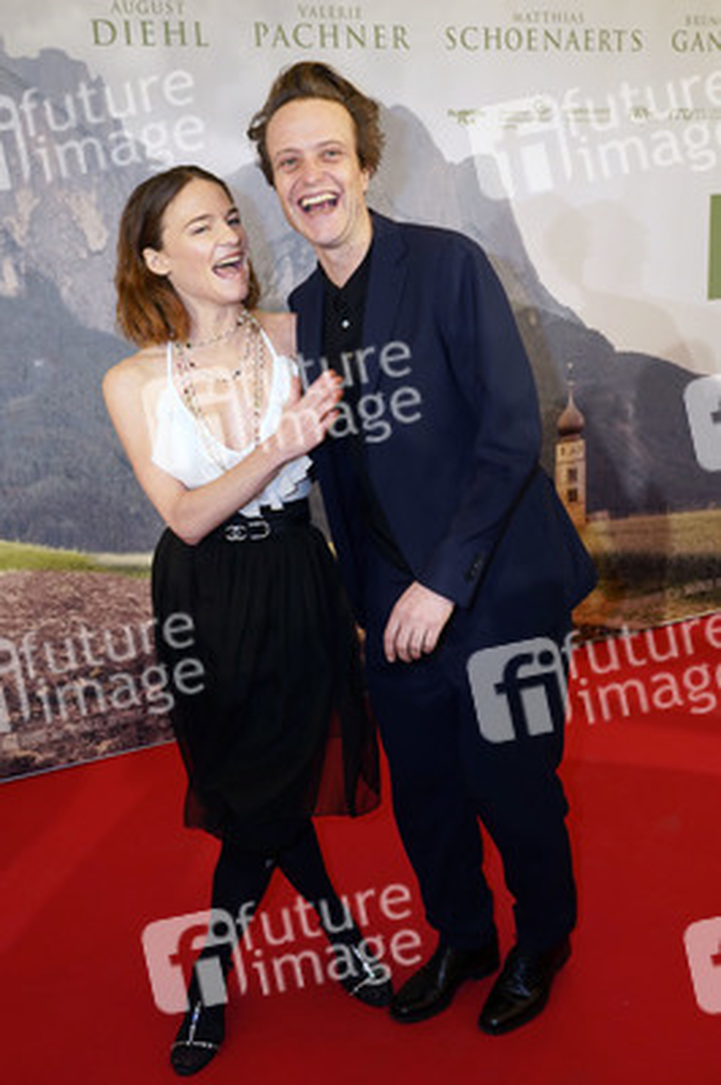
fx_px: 1113
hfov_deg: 35.9
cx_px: 360
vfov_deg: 51.9
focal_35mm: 37
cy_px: 542
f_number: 6.3
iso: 1250
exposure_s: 1/125
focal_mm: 37
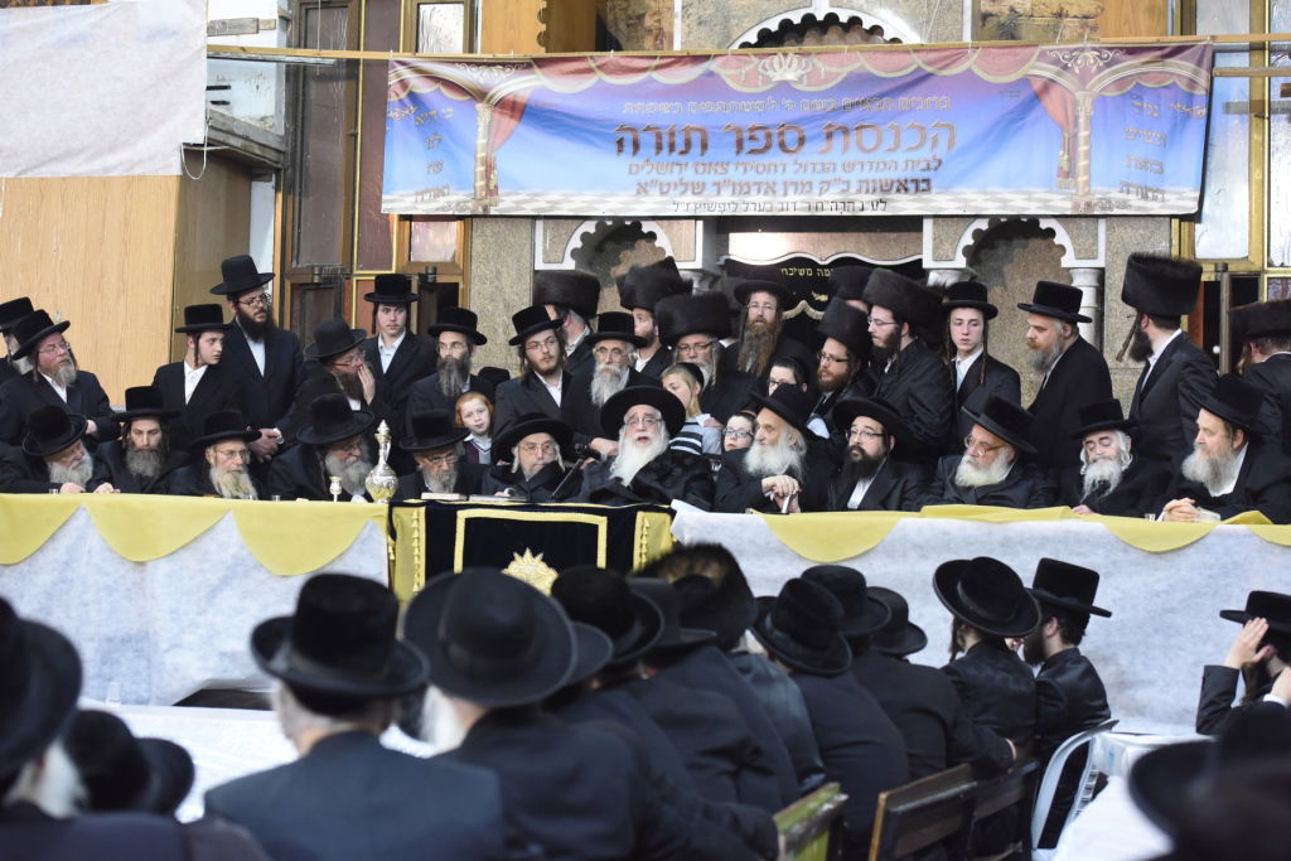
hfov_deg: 28.8
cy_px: 430
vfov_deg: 19.5
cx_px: 646
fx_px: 2510
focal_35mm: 70
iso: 3200
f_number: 3.5
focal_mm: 70
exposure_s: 1/100
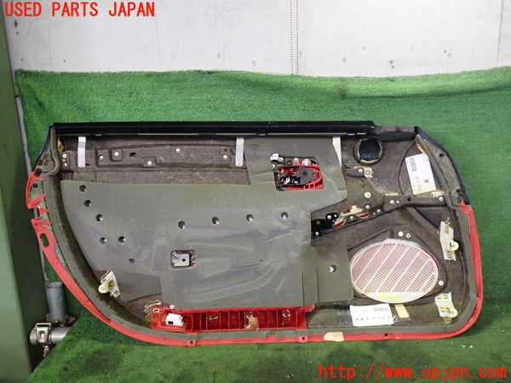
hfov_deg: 60.0
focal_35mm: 30
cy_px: 192
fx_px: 443
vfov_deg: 46.8
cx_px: 256
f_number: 2.3
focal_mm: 5.4
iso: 640
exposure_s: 1/60
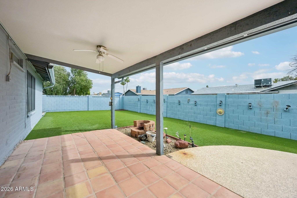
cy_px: 99
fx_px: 115
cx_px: 148
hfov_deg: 104.3
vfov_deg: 81.2
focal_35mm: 14
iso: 500
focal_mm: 14
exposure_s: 1/1250
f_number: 8
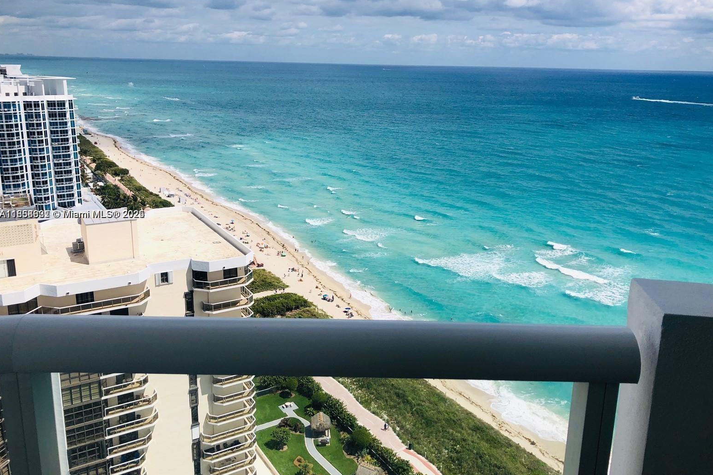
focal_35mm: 30
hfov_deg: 61.9
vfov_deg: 43.5
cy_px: 215
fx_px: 594
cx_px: 365
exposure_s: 1/4425
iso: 25
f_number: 1.8
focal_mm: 3.99
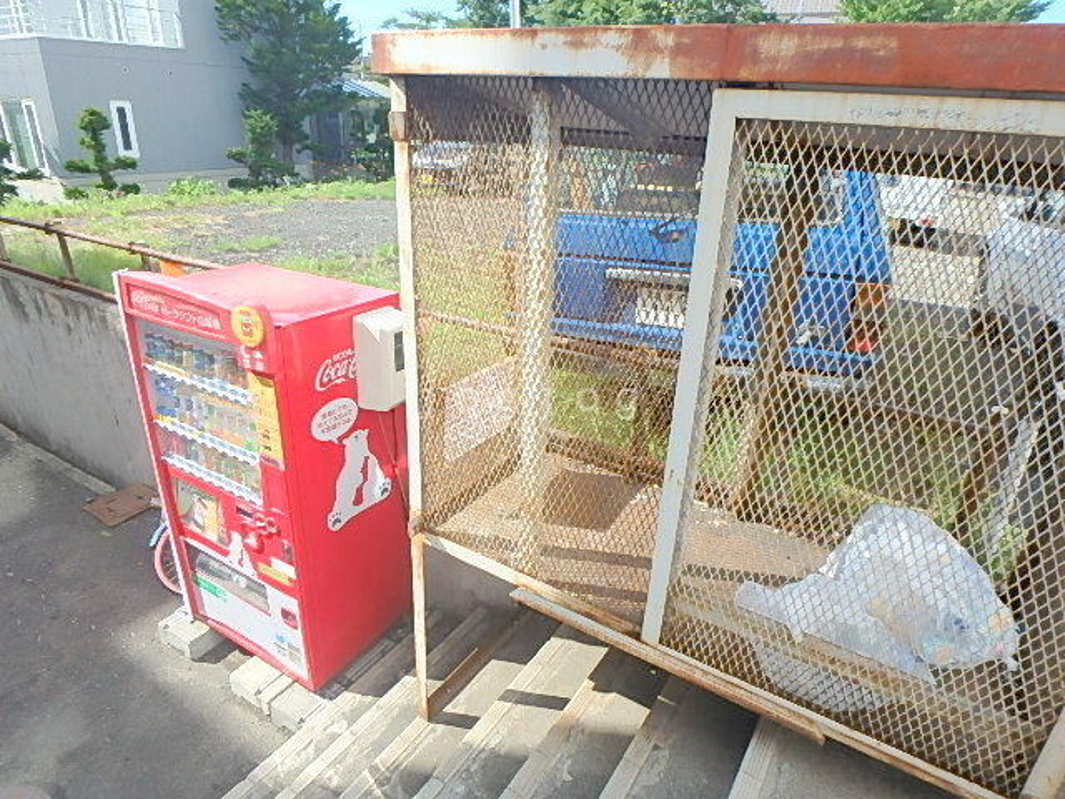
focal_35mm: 21
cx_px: 532
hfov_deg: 79.0
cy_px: 400
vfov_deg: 63.4
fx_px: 646
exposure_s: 1/500
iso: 125
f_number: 3.5
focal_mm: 3.7
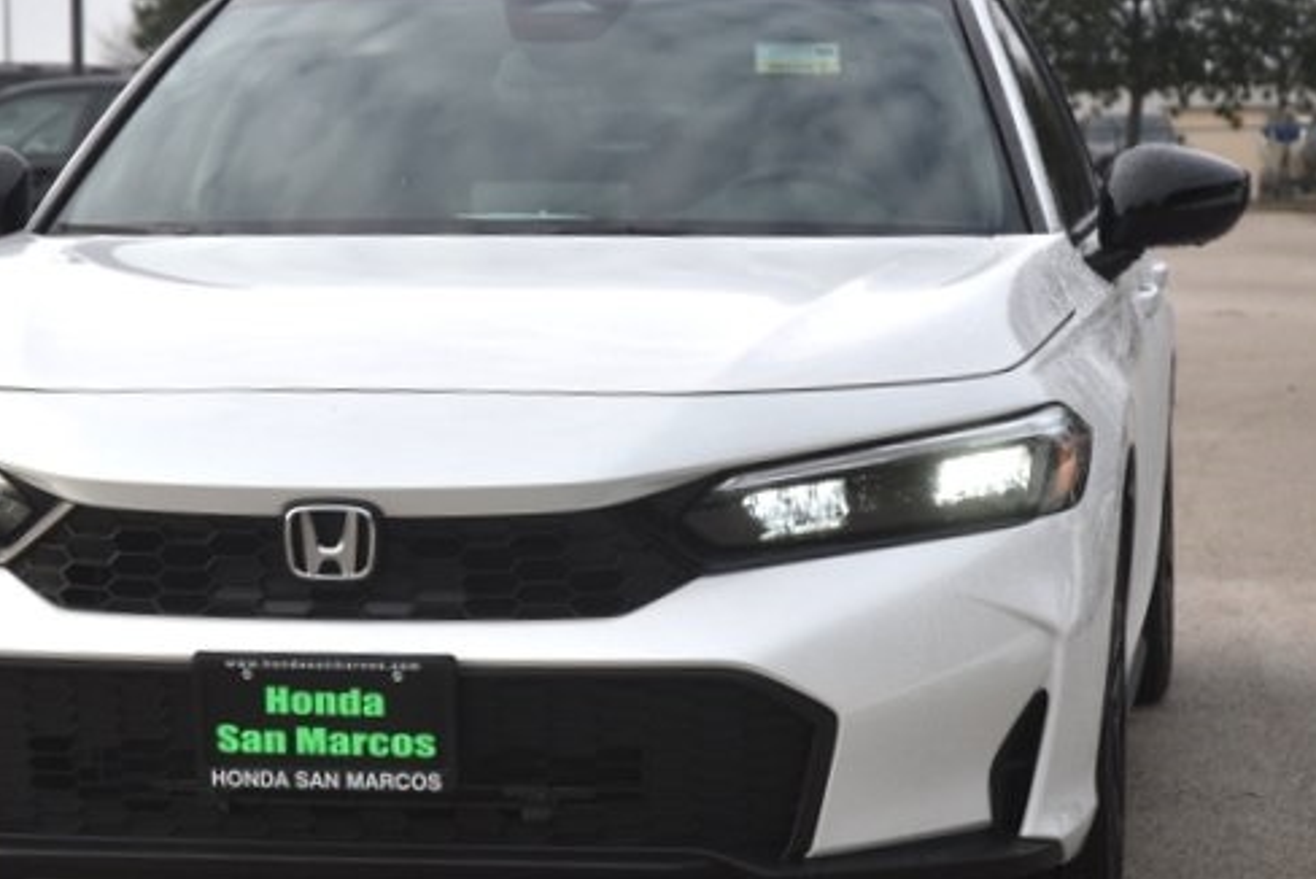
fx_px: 4316
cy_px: 462
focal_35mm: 118
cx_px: 531
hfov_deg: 17.3
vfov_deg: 11.6
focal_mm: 60
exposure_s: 1/500
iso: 200
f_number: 5.6
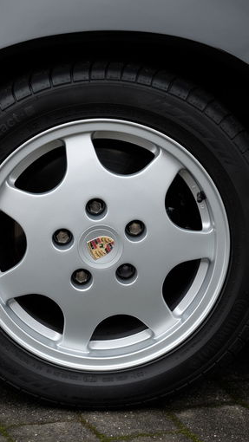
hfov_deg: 10.1
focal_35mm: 120
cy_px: 221
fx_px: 1408
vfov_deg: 17.9
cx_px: 82
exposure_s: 1/100
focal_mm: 50.5
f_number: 4
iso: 200
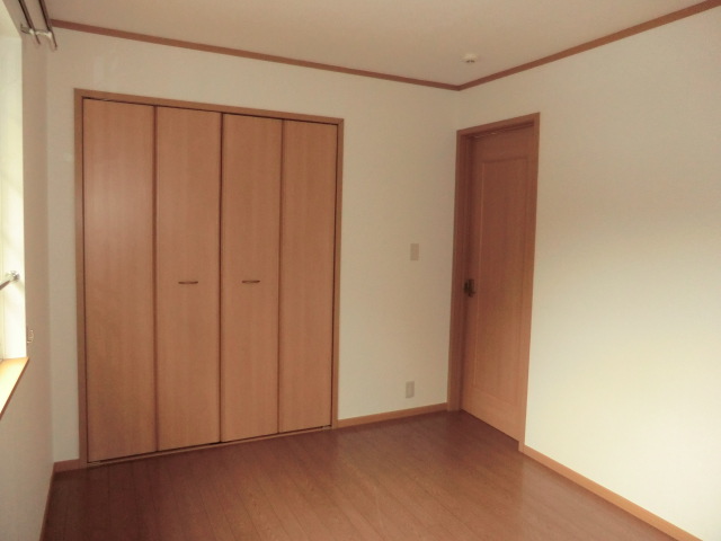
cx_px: 360
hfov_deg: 71.6
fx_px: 500
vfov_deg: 56.8
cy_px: 270
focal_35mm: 24
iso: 400
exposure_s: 1/25
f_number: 3.2
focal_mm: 4.3
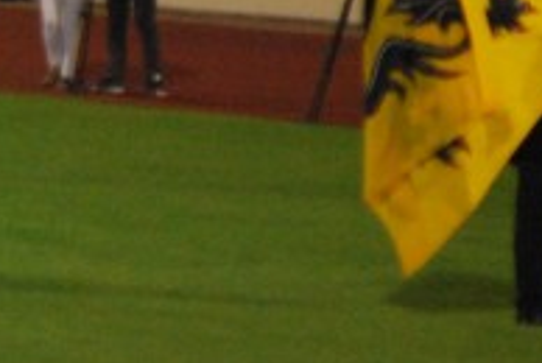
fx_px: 16767
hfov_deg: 1.8
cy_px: -172
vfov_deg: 1.2
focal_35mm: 1112
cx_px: -402
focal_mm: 180
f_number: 5.6
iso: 1600
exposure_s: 1/60
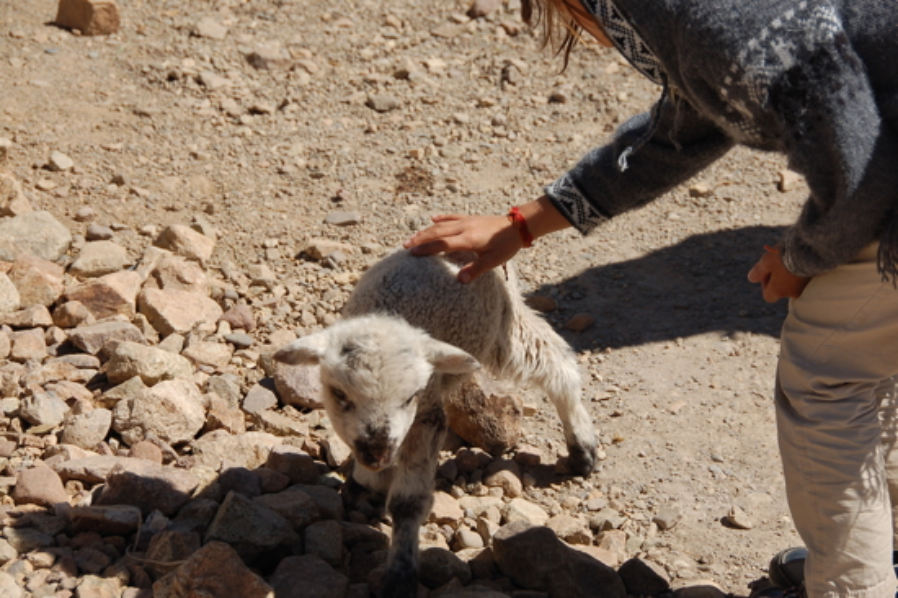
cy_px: 299
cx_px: 449
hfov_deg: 17.1
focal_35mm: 120
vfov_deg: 11.4
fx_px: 2991
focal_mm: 80
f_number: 7.1
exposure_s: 1/800
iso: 200
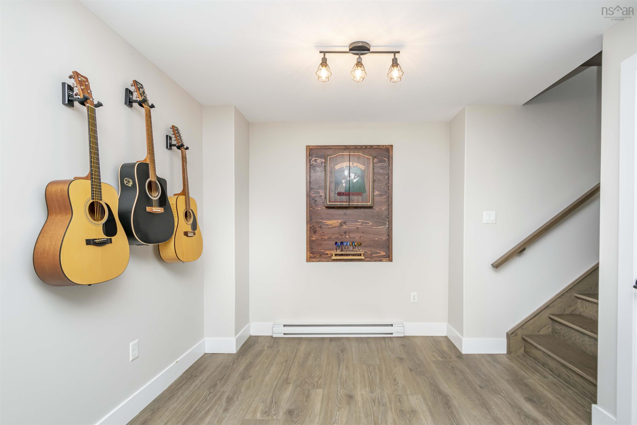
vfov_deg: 77.3
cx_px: 318
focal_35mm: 15
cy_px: 212
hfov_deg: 100.4
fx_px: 265
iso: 250
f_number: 6.3
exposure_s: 1/60
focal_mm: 10
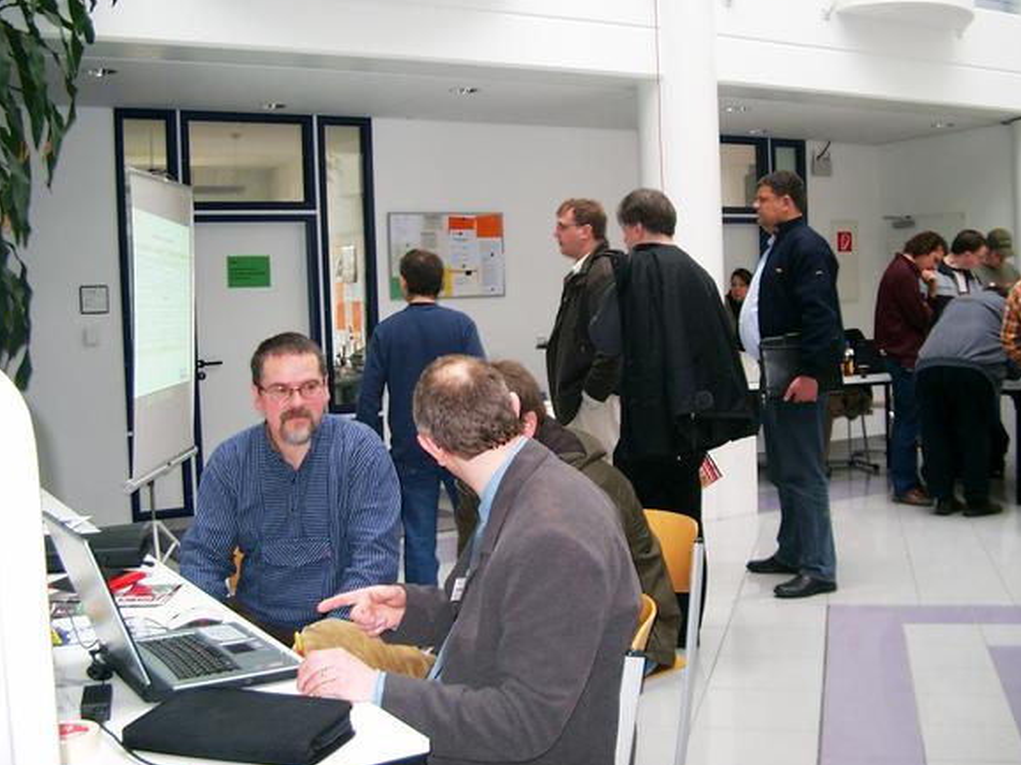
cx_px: 548
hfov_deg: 45.8
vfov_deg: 35.1
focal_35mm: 41
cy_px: 367
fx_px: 1209
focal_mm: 7.6
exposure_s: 1/60
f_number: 2.6
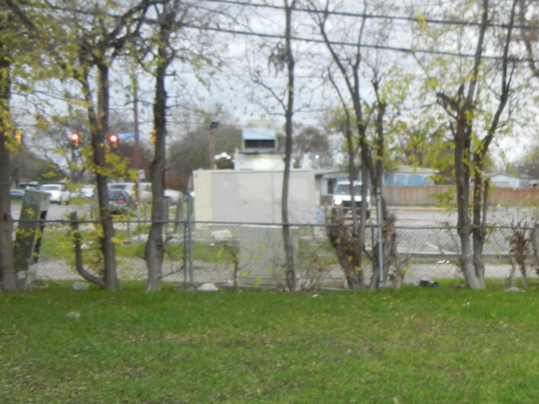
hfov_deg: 27.4
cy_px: 263
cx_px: 456
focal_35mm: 69
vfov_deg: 21.2
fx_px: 1074
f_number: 3.6
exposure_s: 1/46
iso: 160
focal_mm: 6.2
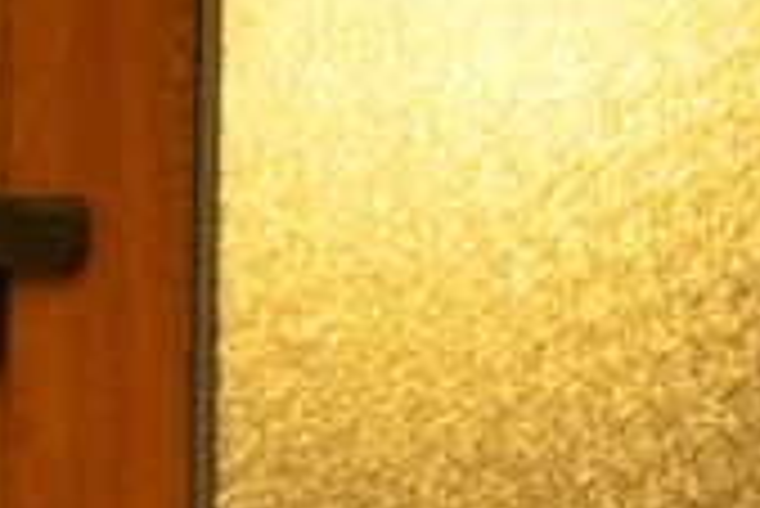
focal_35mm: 446
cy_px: 1236
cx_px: -274
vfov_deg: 3.1
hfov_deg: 4.6
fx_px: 9423
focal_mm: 42
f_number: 4.8
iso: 1400
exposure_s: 1/60
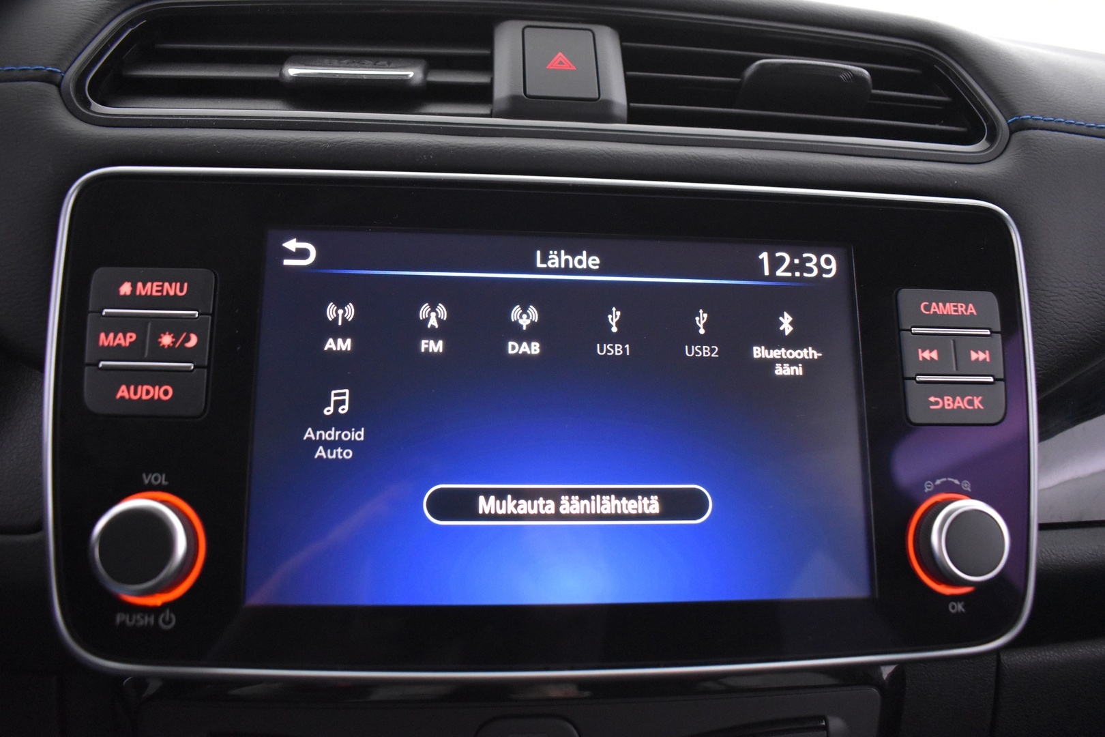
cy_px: 368
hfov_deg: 67.4
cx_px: 552
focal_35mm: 27
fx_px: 829
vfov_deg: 47.9
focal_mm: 18
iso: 3200
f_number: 3.5
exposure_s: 1/30
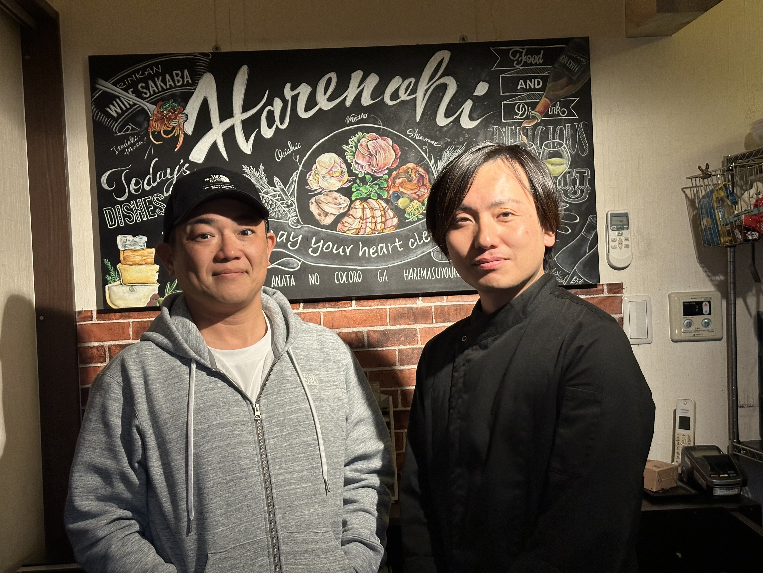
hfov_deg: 39.7
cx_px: 382
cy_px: 286
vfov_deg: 30.3
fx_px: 1058
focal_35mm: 48
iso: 200
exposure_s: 1/33
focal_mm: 6.86
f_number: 1.78
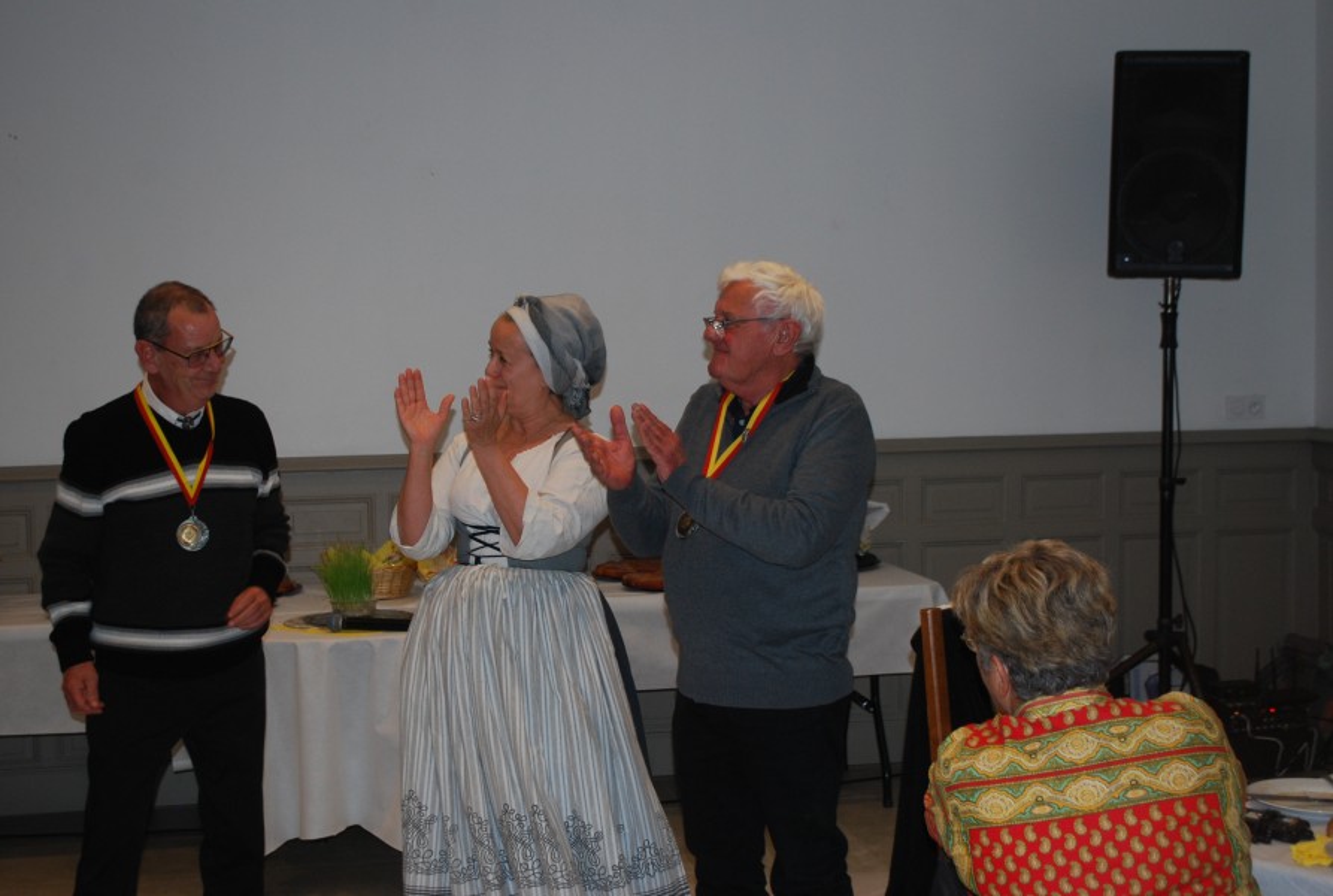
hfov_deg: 37.8
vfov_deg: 25.9
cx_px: 666
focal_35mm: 52
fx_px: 1949
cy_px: 448
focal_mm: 35
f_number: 5.3
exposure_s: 1/60
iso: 400
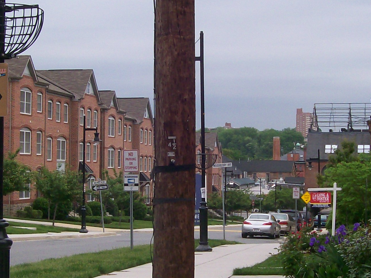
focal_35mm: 86
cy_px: 135
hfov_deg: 22.8
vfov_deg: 17.2
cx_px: 183
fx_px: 922
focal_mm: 6
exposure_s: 1/388
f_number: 4.8
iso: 80
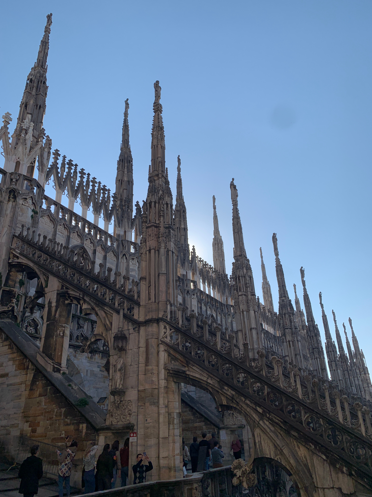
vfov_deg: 67.3
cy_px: 248
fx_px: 373
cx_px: 186
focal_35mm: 26
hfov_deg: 53.1
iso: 25
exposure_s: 1/3521
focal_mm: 4.25
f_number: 1.8
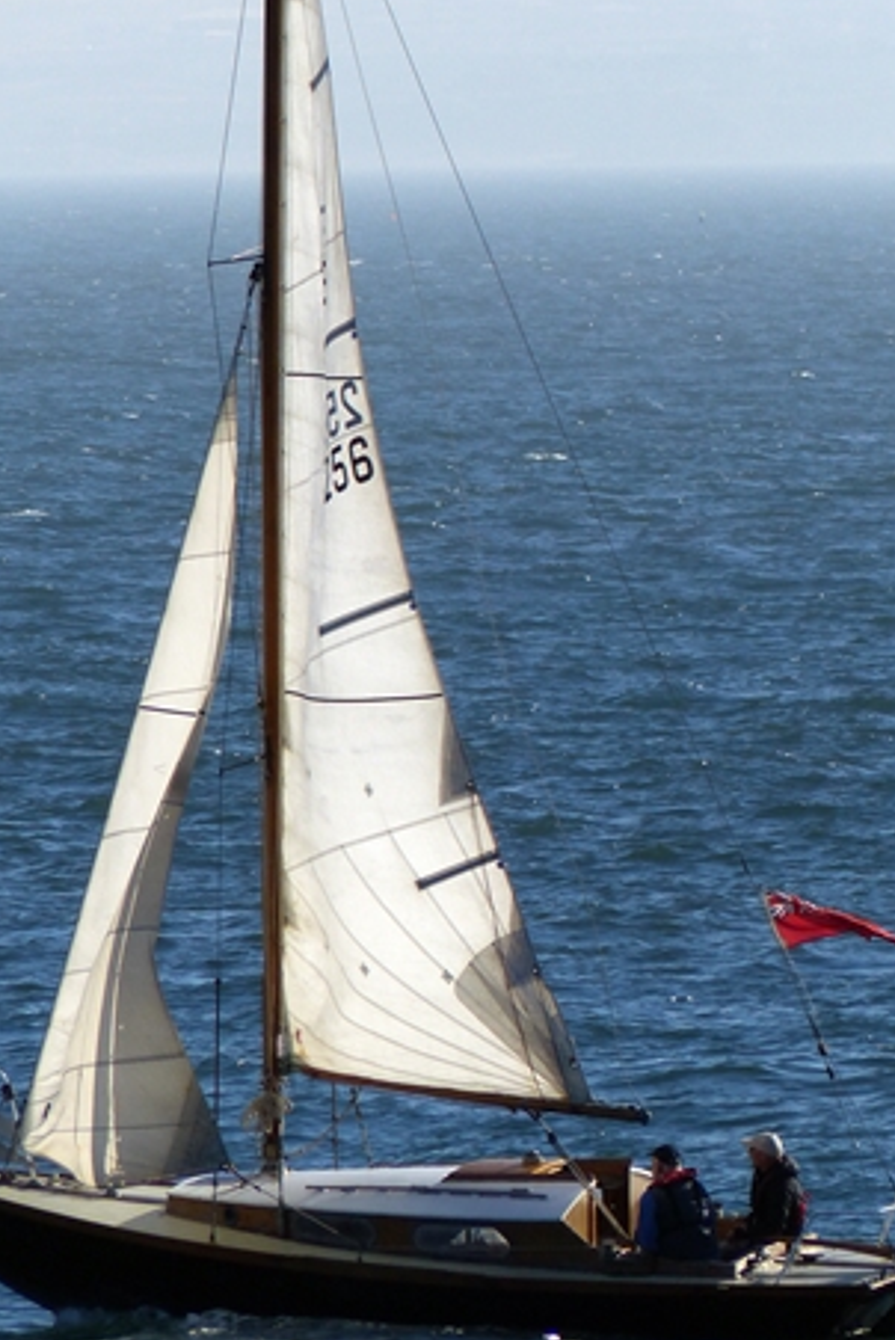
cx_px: 510
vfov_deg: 2.4
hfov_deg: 1.6
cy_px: 540
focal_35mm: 877
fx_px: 32652
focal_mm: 107.3
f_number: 4.5
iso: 100
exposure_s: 1/1600
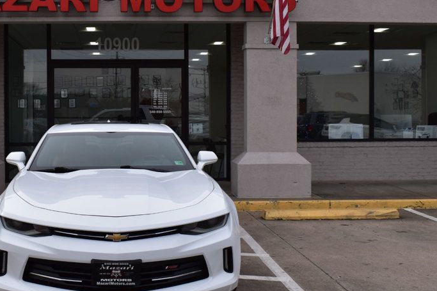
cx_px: 131
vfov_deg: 25.0
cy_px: 136
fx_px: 655
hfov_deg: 36.3
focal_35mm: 54
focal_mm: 24
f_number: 10
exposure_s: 1/250
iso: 400
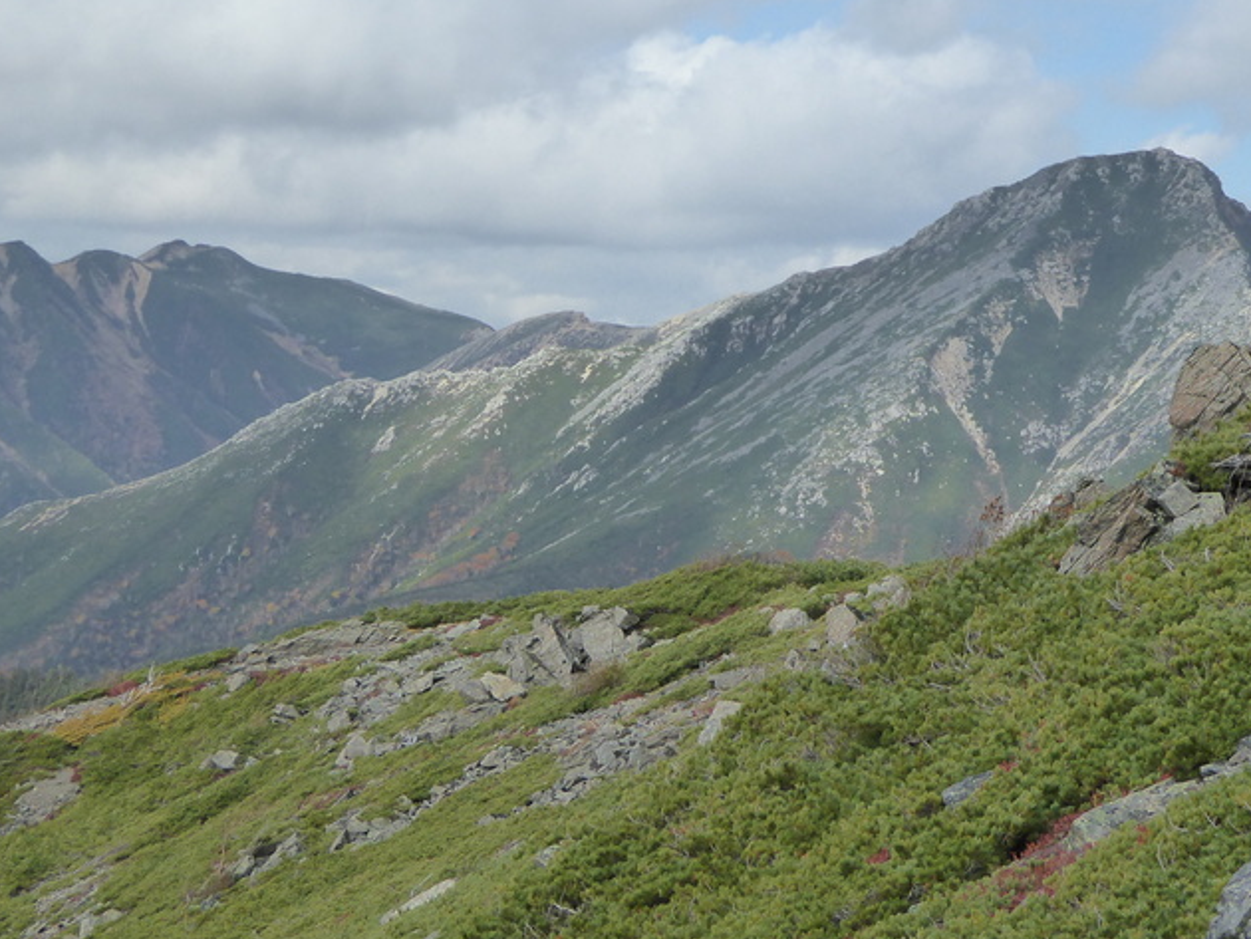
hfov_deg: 19.8
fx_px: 3579
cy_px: 472
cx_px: 808
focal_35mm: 99
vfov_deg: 15.0
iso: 200
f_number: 4.3
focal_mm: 10.9
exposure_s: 1/1000
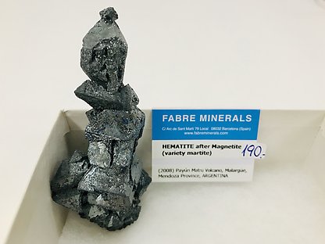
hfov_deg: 63.4
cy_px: 122
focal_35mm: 28
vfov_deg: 49.7
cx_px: 162
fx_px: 263
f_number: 1.8
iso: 32
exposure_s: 1/33
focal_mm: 3.99
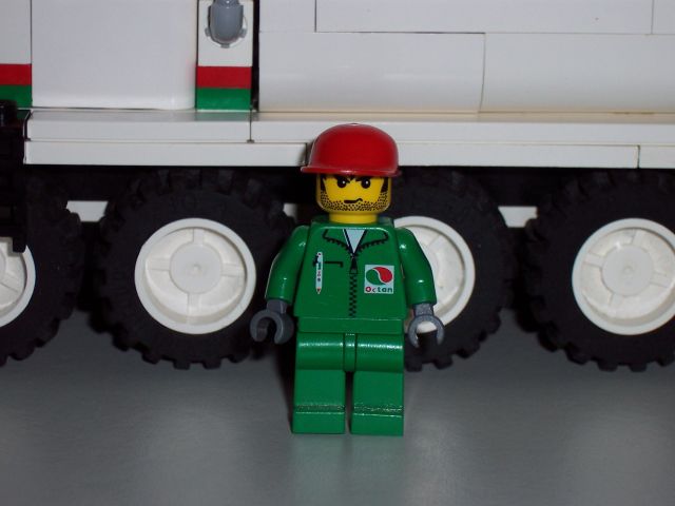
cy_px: 253
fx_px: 2515
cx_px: 338
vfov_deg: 11.5
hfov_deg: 15.3
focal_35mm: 129
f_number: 4.8
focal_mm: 20
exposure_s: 1/125
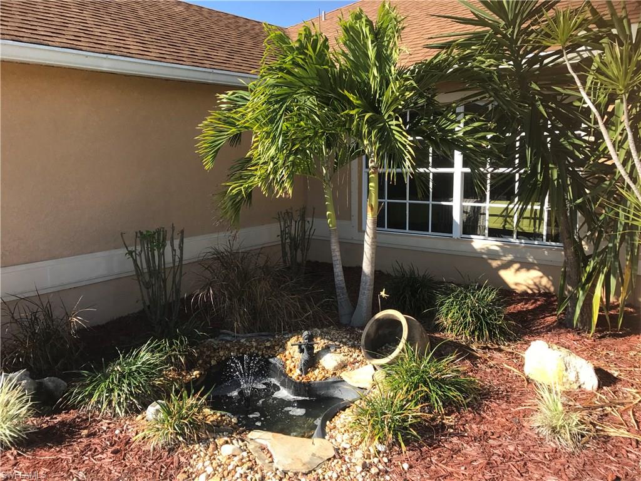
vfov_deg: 49.7
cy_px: 240
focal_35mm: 28
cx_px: 320
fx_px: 518
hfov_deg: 63.4
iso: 20
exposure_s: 1/887
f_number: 1.8
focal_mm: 3.99
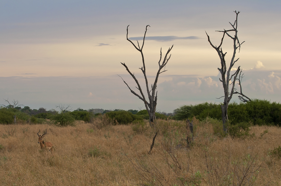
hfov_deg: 19.5
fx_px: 819
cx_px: 140
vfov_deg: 13.0
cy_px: 93
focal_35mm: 105
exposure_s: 1/160
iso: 200
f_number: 8
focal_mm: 70
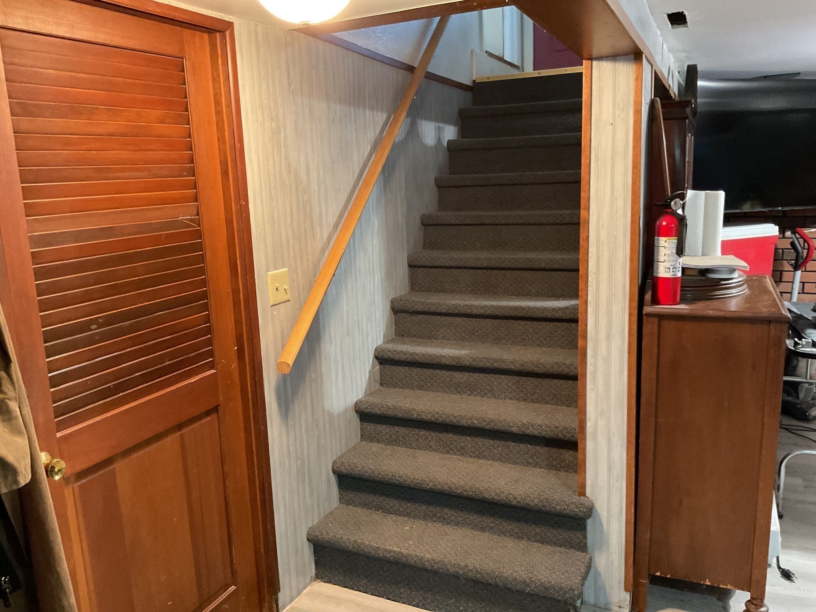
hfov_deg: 61.7
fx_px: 684
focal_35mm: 29
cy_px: 306
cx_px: 408
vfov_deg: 48.2
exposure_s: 1/40
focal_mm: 3
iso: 250
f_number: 1.8
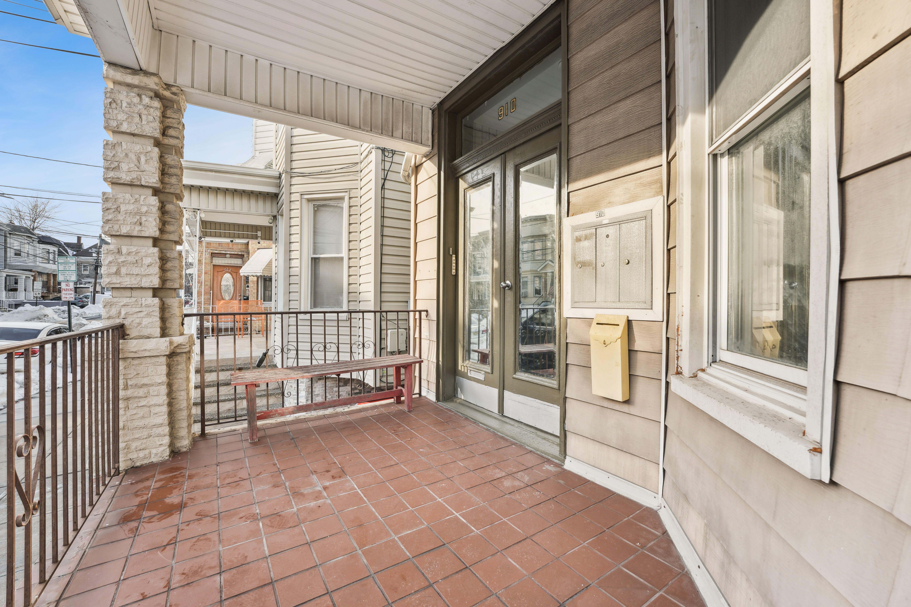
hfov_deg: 104.3
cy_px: 304
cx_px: 456
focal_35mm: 14
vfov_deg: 81.2
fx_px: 354
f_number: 8
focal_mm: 14
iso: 100
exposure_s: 1/100
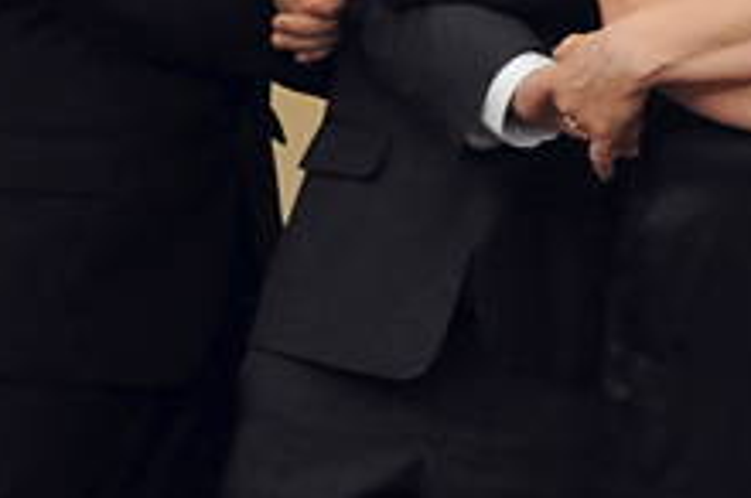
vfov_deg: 3.4
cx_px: 751
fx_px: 8436
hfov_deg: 5.1
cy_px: -22
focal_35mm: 405
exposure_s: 1/80
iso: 2500
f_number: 5.6
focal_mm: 70
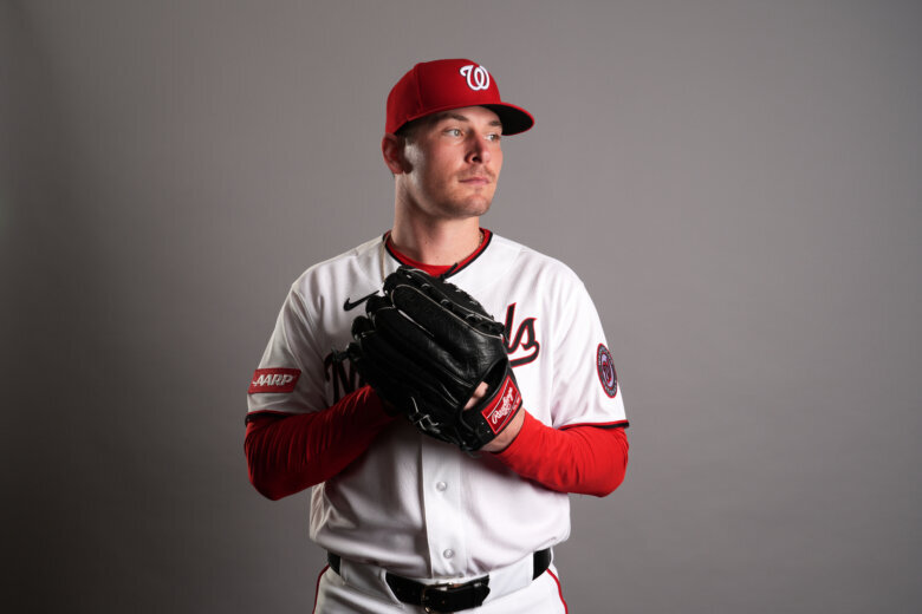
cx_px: 461
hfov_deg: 31.0
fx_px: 1665
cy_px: 307
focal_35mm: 65
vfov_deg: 20.9
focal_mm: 65
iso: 160
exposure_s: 1/160
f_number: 9
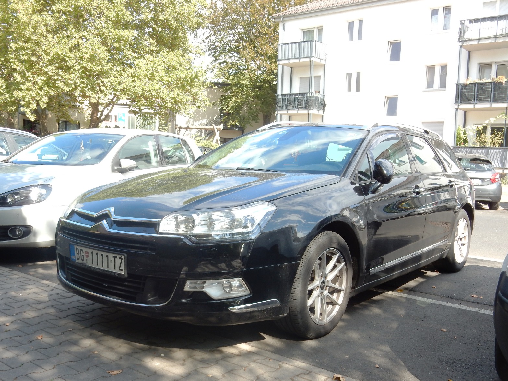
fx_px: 528
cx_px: 254
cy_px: 190
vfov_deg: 39.7
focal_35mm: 36
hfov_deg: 51.4
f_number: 4
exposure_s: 1/200
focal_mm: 6.4
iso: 125
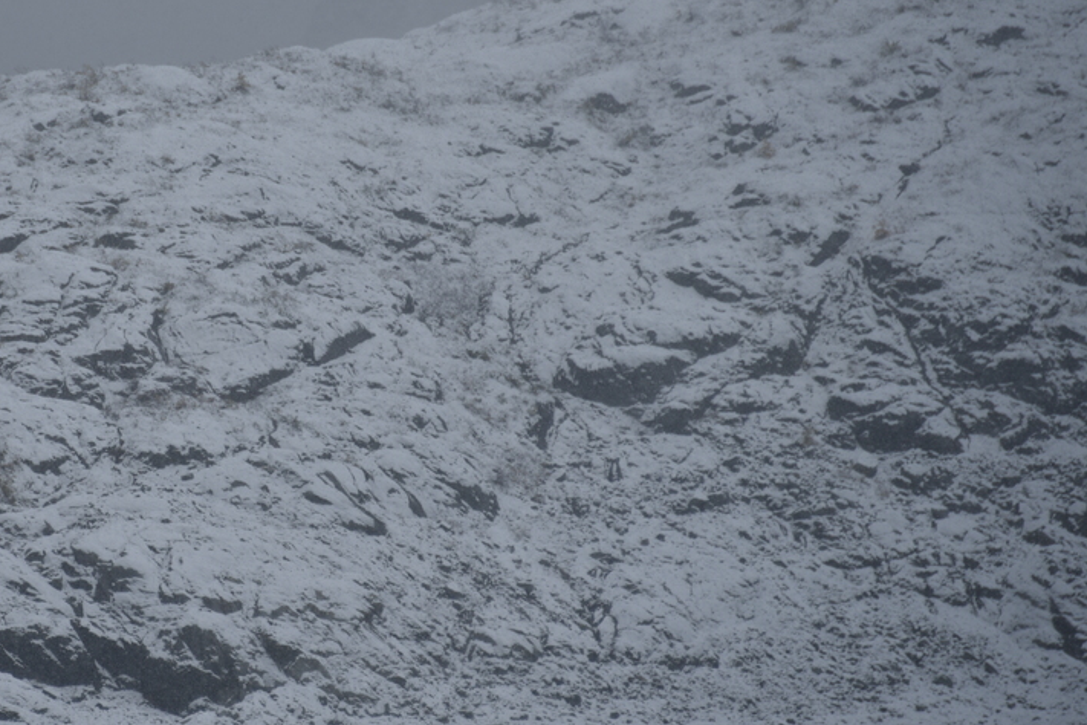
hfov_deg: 5.4
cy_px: 280
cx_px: 142
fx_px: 11413
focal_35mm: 378
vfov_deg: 3.6
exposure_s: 1/500
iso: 125
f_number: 5.6
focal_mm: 210
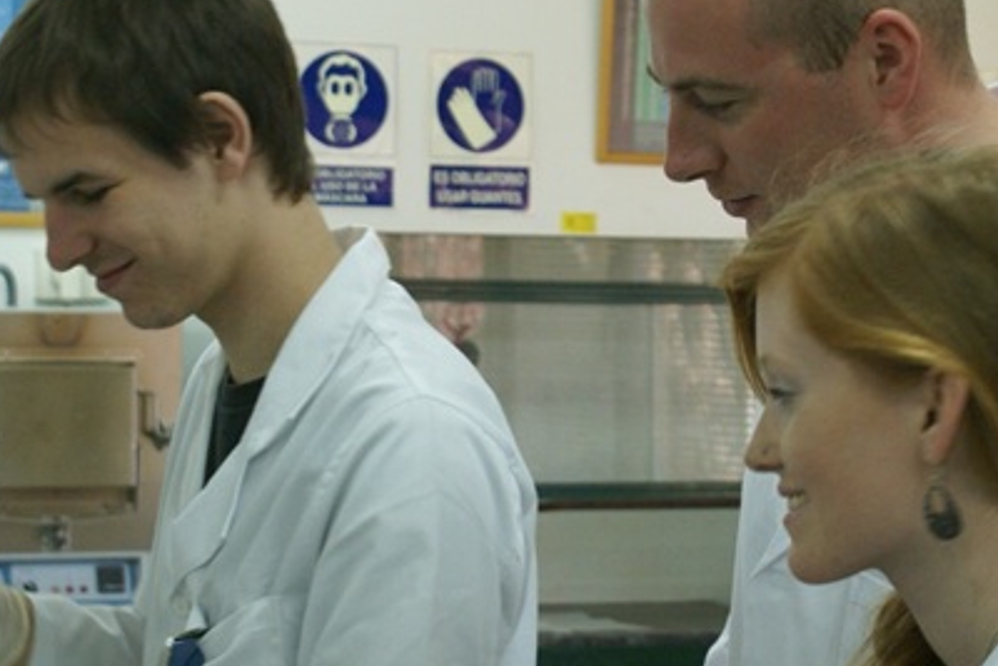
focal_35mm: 120
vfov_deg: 11.4
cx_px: 604
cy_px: 313
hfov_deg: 17.0
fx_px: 3328
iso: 400
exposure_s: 1/40
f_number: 5.6
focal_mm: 40
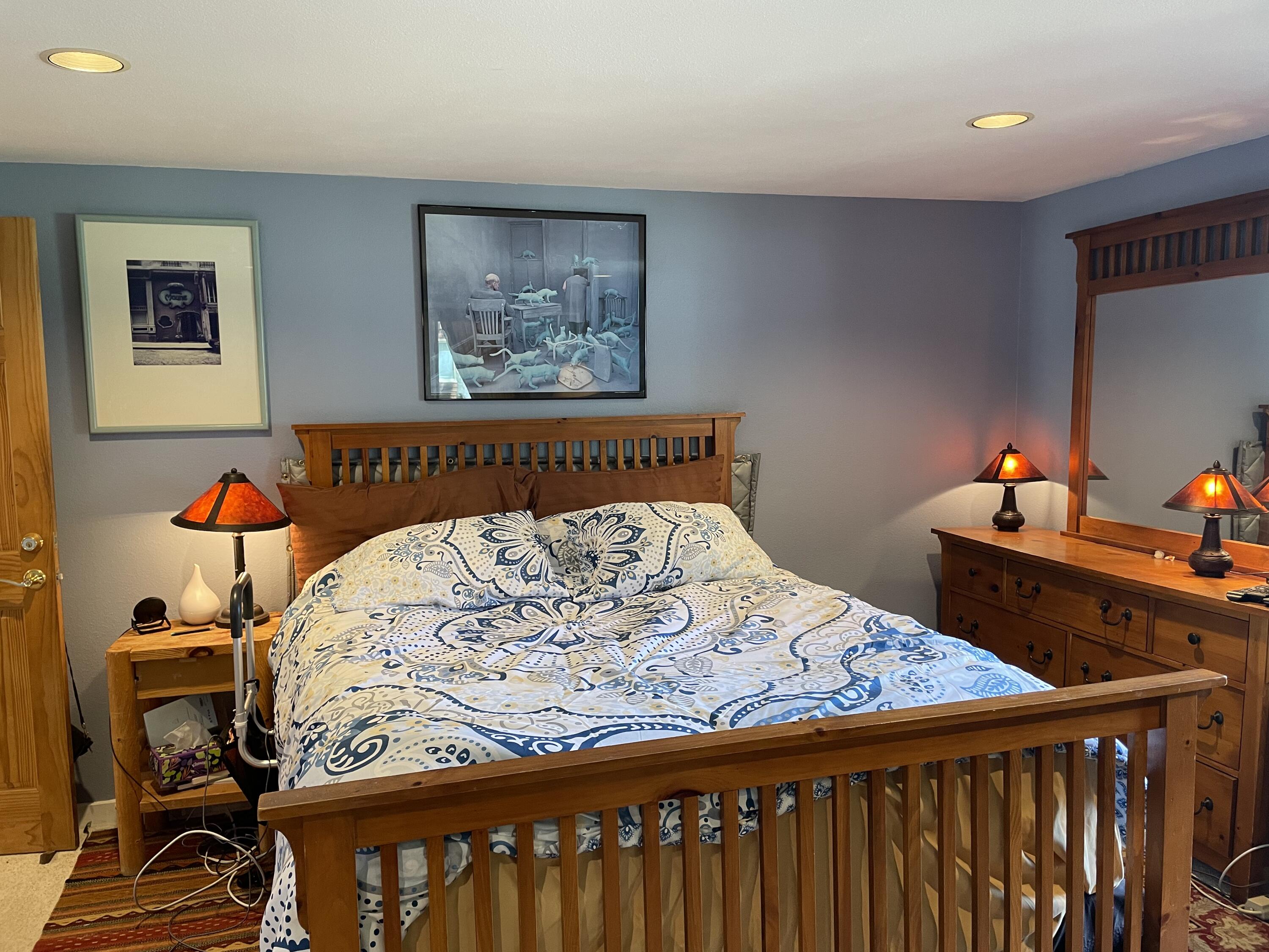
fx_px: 953
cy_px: 476
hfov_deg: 67.3
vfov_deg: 53.1
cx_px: 634
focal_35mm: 26
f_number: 1.6
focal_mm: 4.2
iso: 160
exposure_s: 1/60
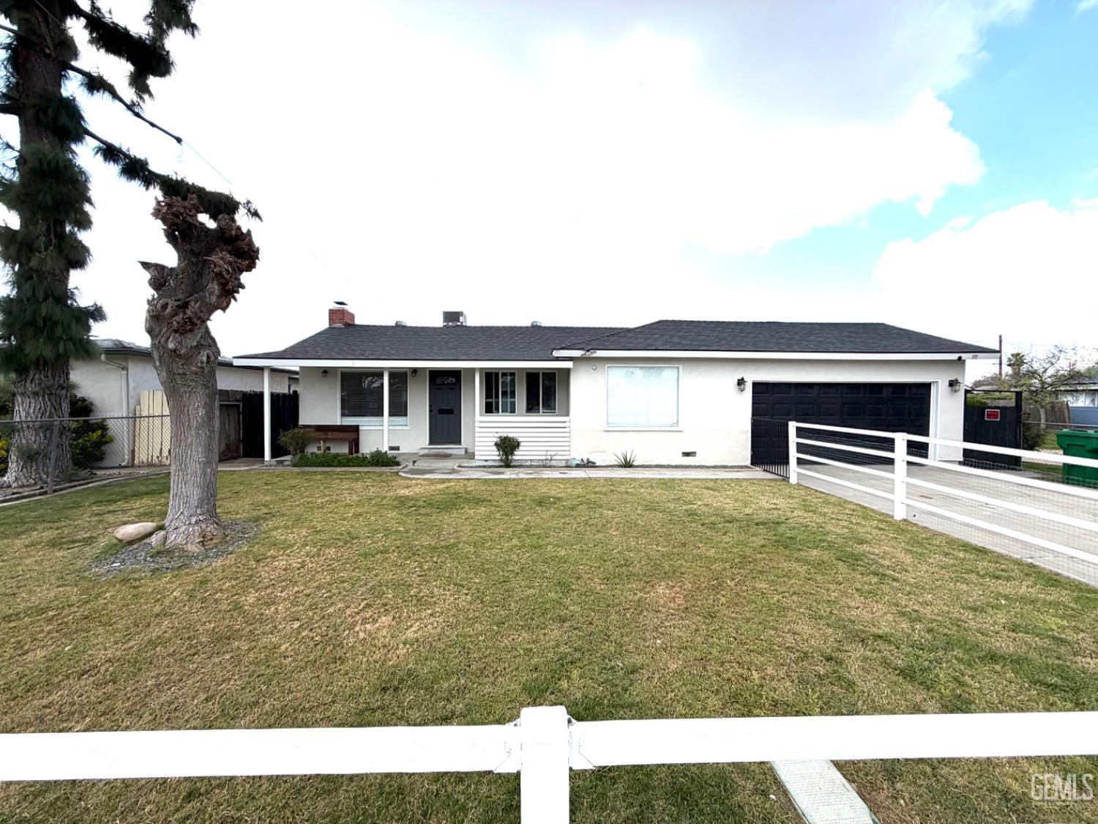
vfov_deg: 85.7
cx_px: 549
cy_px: 412
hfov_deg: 102.1
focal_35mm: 14
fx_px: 444
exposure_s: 1/1125
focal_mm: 2.22
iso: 20
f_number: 2.2
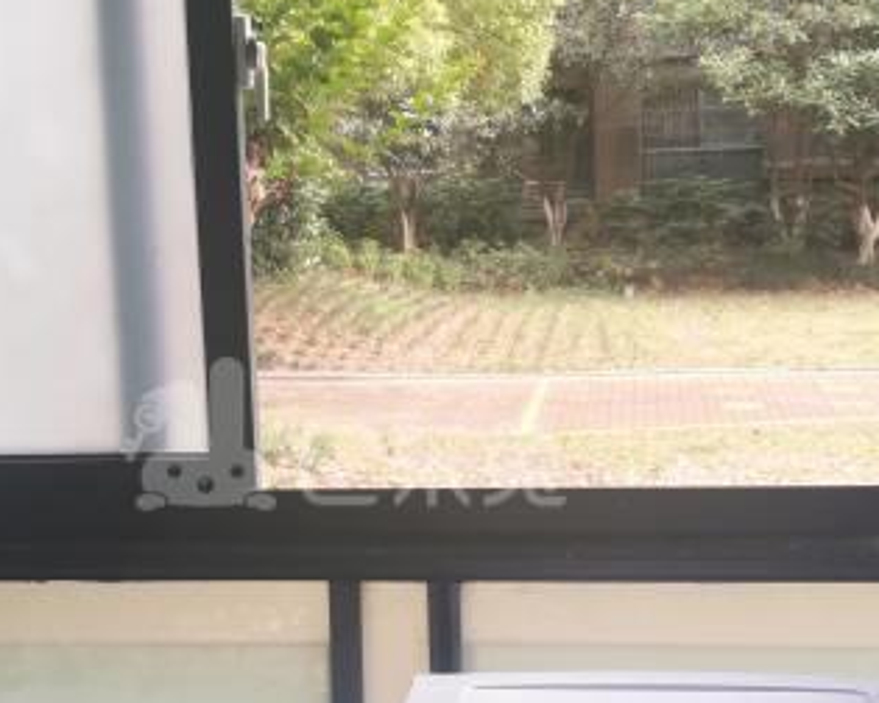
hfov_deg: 28.2
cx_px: 343
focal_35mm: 67
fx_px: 1743
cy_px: 435
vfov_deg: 22.8
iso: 125
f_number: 1.6
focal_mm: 5.56
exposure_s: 1/60
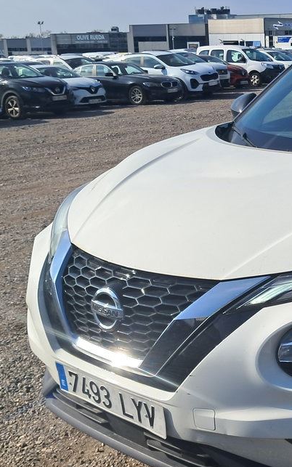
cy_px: 273
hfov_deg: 21.7
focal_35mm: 57
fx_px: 726
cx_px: 312
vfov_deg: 35.6
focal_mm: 4
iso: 50
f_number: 1.8
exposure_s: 1/1071
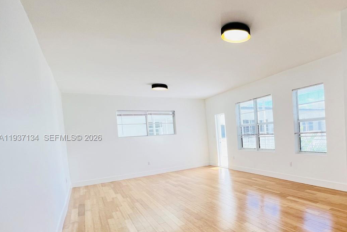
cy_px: 138
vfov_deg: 59.1
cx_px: 266
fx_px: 202
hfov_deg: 74.5
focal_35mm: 21
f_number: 1.8
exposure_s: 1/120
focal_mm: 1.57
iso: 50
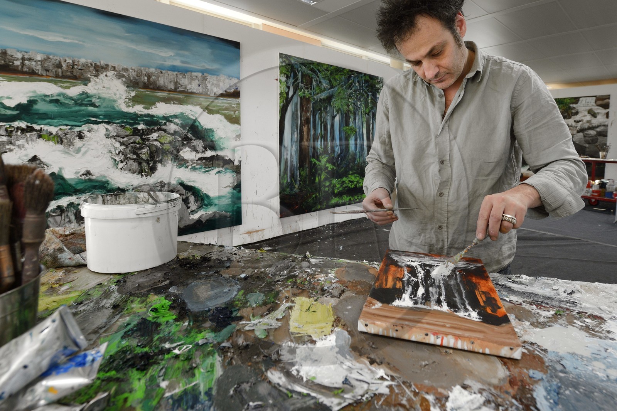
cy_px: 206
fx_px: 274
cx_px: 308
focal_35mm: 16
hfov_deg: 96.7
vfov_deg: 73.7
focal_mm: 16
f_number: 6.3
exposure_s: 1/50
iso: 800
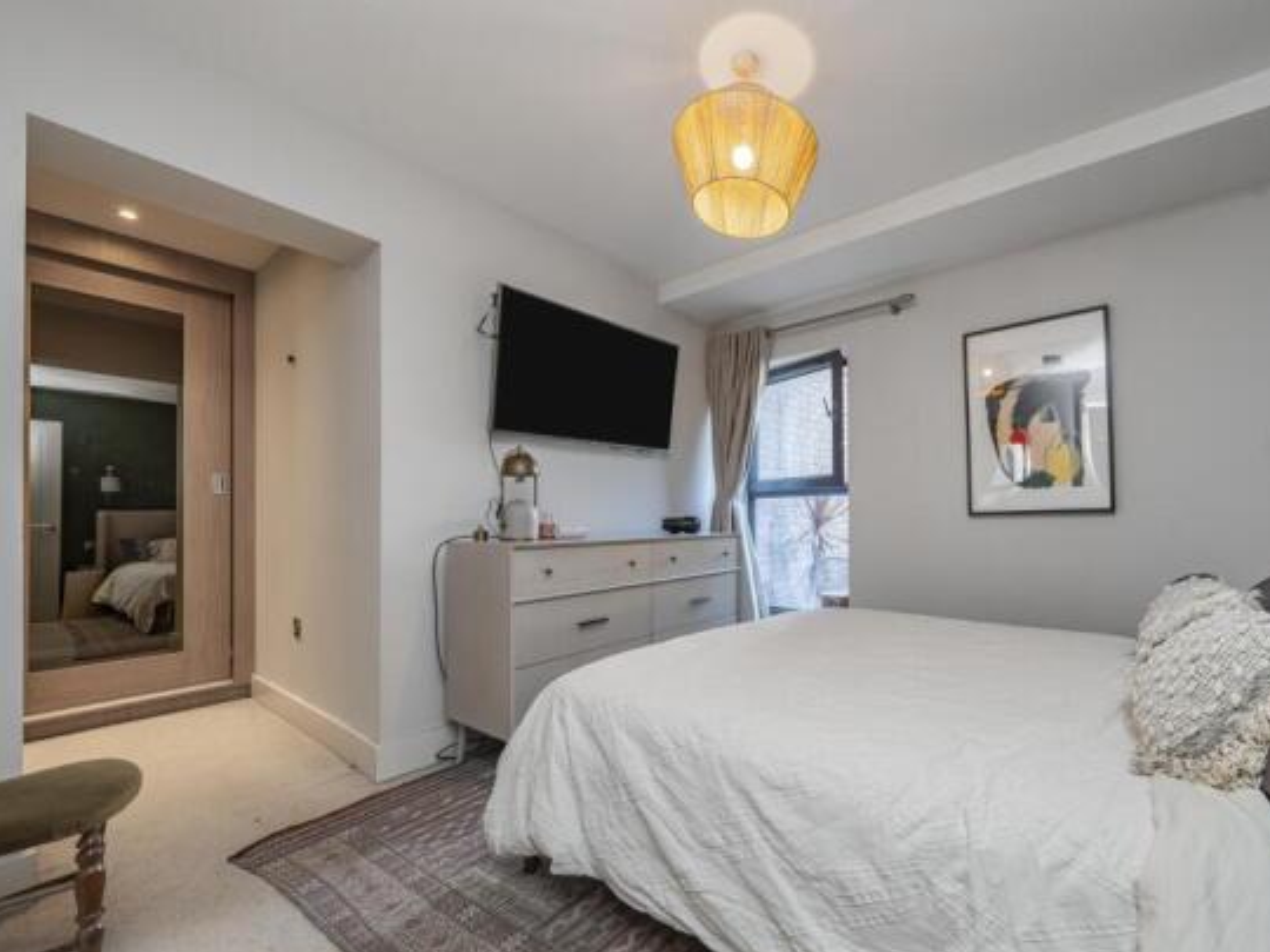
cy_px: 507
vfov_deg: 85.6
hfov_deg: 100.8
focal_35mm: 14
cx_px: 758
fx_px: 514
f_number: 9
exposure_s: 1/8
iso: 320
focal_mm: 12
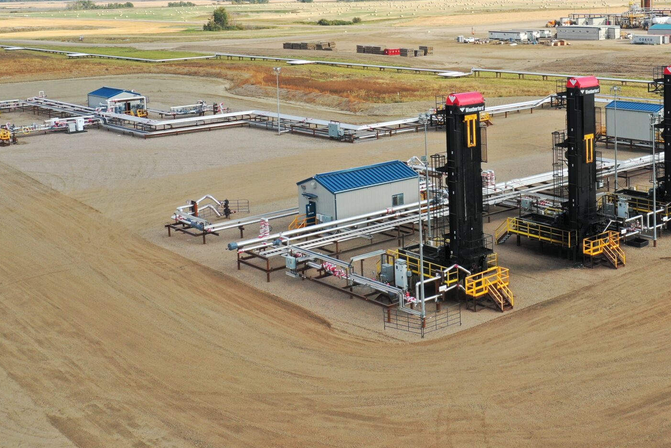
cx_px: 535
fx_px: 951
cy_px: 68
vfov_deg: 25.9
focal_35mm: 51
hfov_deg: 37.5
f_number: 5
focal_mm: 10.26
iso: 100
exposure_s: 1/240
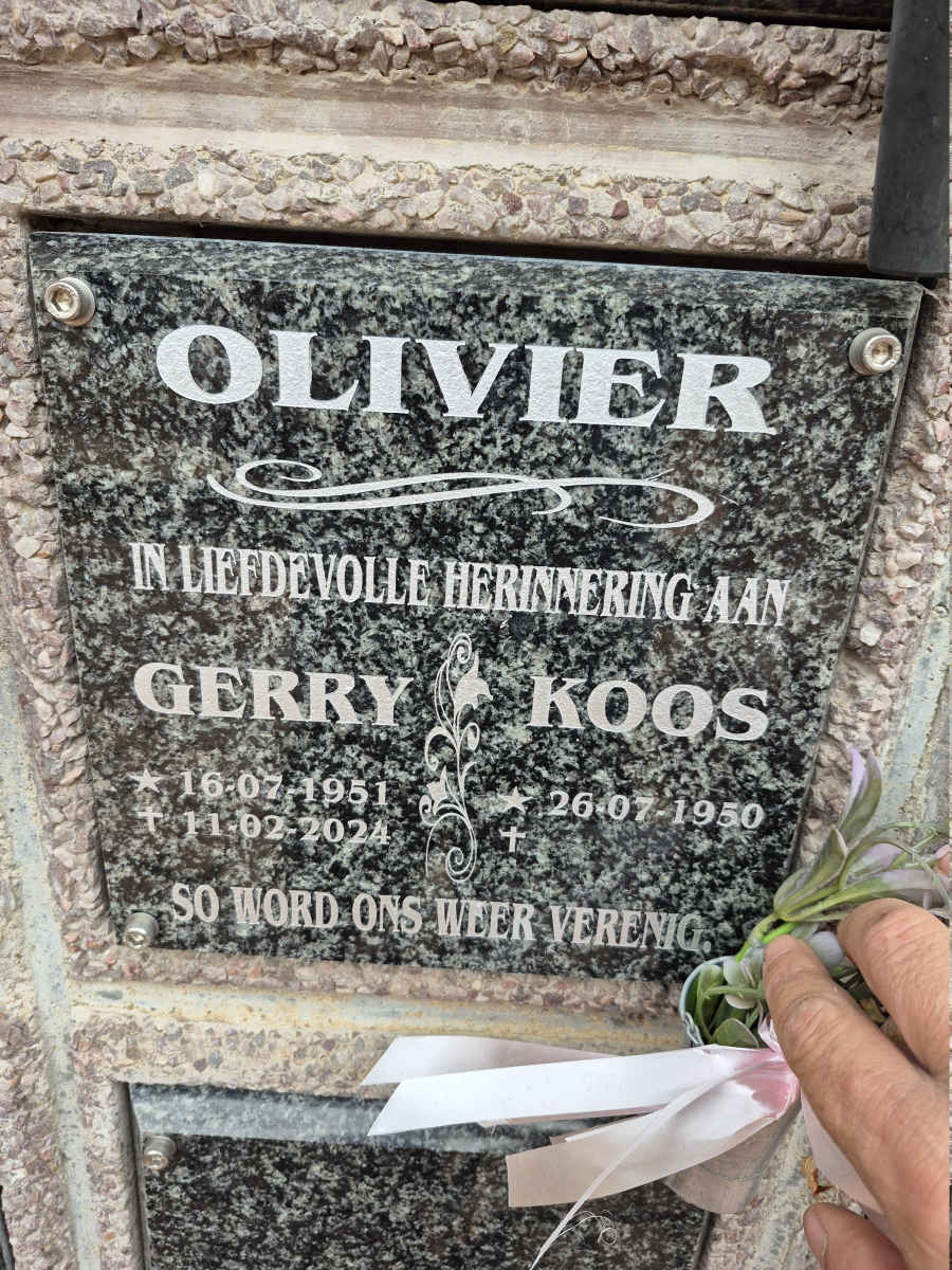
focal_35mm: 23
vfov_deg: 73.9
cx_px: 476
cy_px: 635
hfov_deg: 58.9
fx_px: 843
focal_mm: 5.4
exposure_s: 1/180
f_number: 1.8
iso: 64
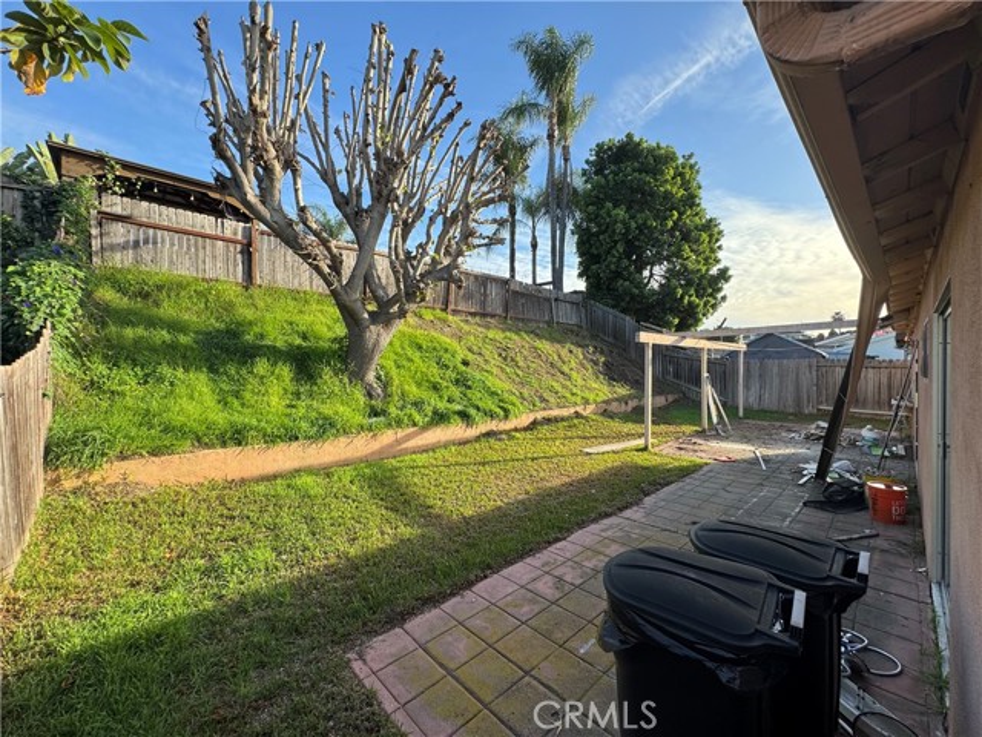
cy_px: 368
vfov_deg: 85.7
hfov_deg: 102.1
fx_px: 397
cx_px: 491
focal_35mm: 14
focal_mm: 2.22
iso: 40
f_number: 2.2
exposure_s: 1/443
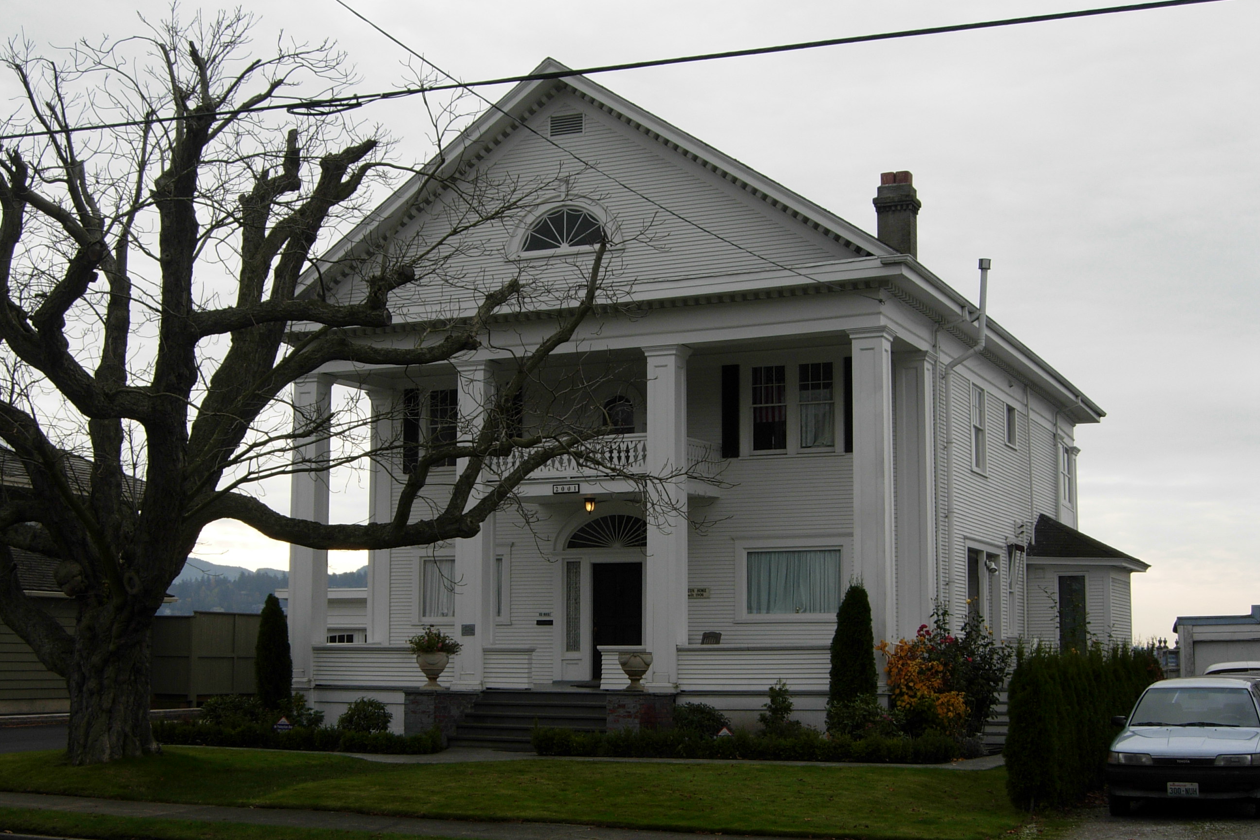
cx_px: 630
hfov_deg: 39.6
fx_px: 1750
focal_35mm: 50
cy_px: 460
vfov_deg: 27.0
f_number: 4.9
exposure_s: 1/157
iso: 50
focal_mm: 10.1
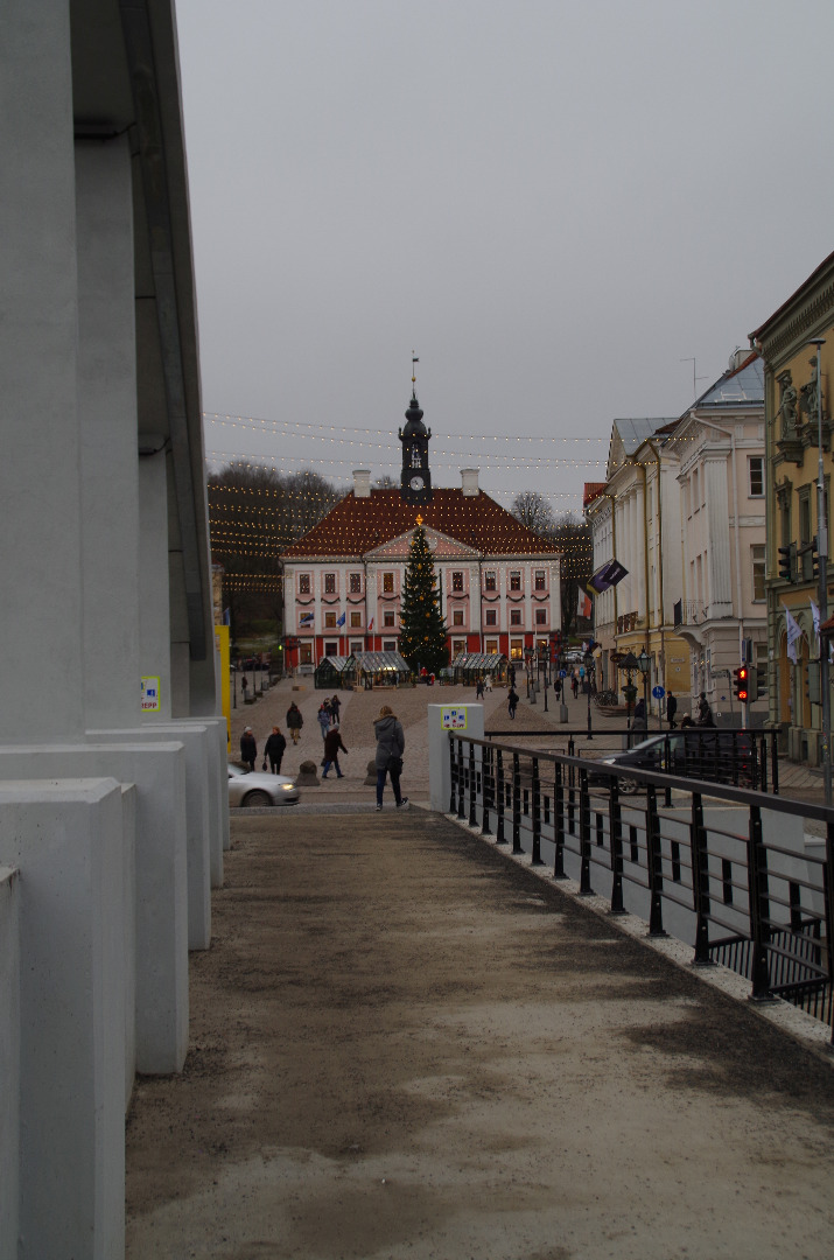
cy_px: 630
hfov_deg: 22.5
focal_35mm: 60
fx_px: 2095
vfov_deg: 33.5
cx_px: 417
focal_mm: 40
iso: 250
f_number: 7.1
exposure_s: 1/80
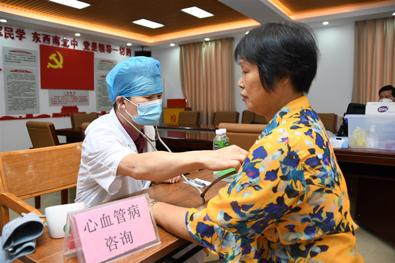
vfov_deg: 47.9
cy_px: 132
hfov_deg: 67.4
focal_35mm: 27
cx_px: 198
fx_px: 296
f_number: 3.5
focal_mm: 18
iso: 320
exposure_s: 1/125
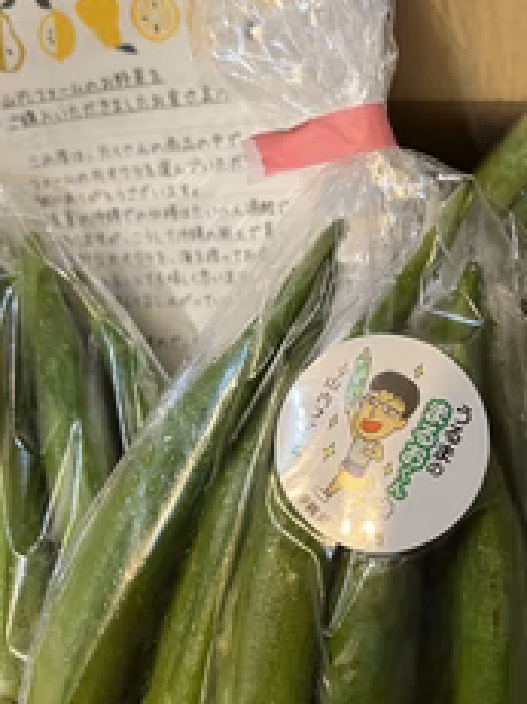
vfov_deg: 42.1
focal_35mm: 45
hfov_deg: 32.1
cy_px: 369
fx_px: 914
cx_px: 302
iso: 160
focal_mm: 5.7
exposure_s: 1/50
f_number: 1.5
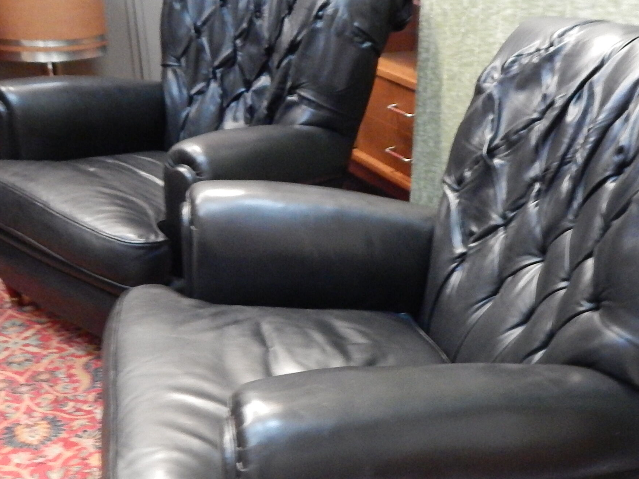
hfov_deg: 45.5
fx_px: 757
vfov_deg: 34.6
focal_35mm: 41
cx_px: 382
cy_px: 341
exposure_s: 1/1.6
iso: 800
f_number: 3
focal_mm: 4
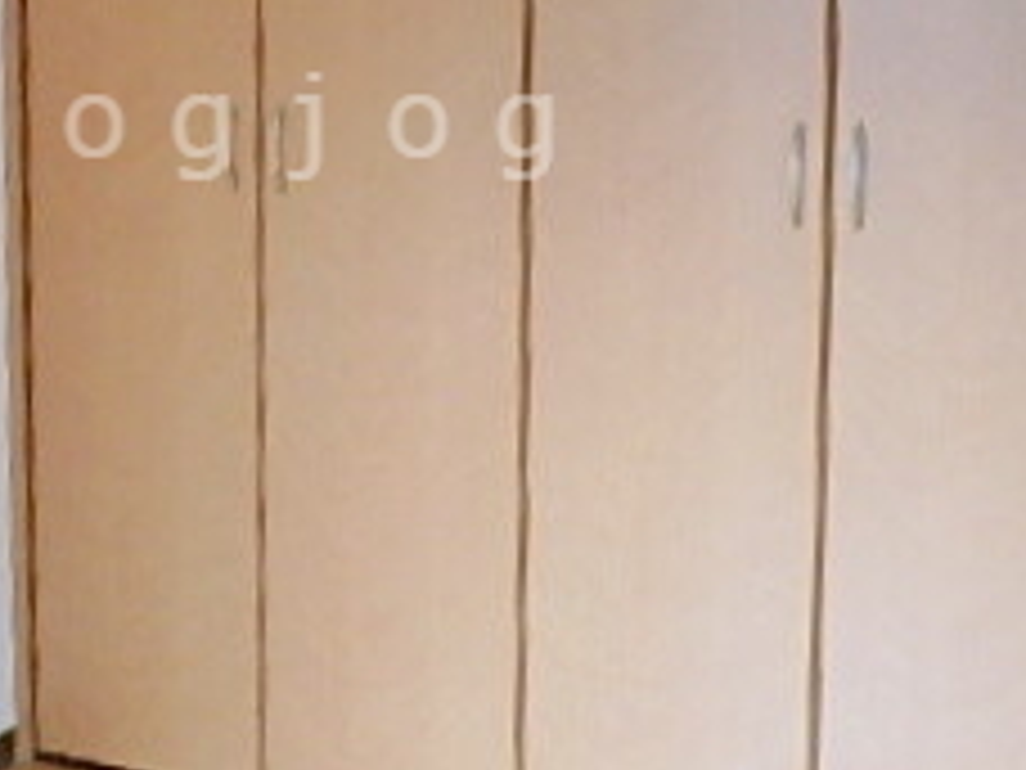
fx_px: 1749
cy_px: 126
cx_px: 270
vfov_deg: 24.3
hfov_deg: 32.2
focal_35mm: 59
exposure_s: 1/30
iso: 250
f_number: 3.5
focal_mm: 3.7
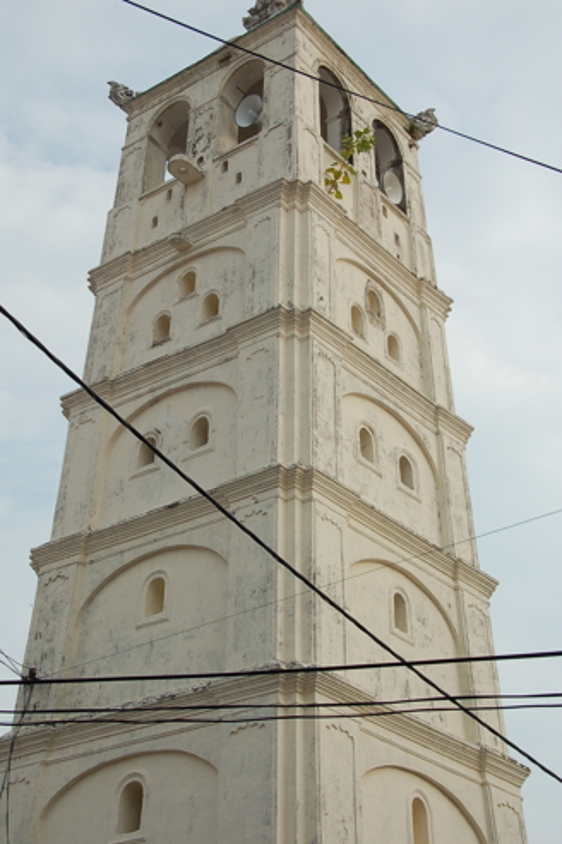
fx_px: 1373
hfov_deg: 23.1
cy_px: 382
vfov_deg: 34.2
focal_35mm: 59
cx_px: 260
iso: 400
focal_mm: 35
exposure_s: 1/400
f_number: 10
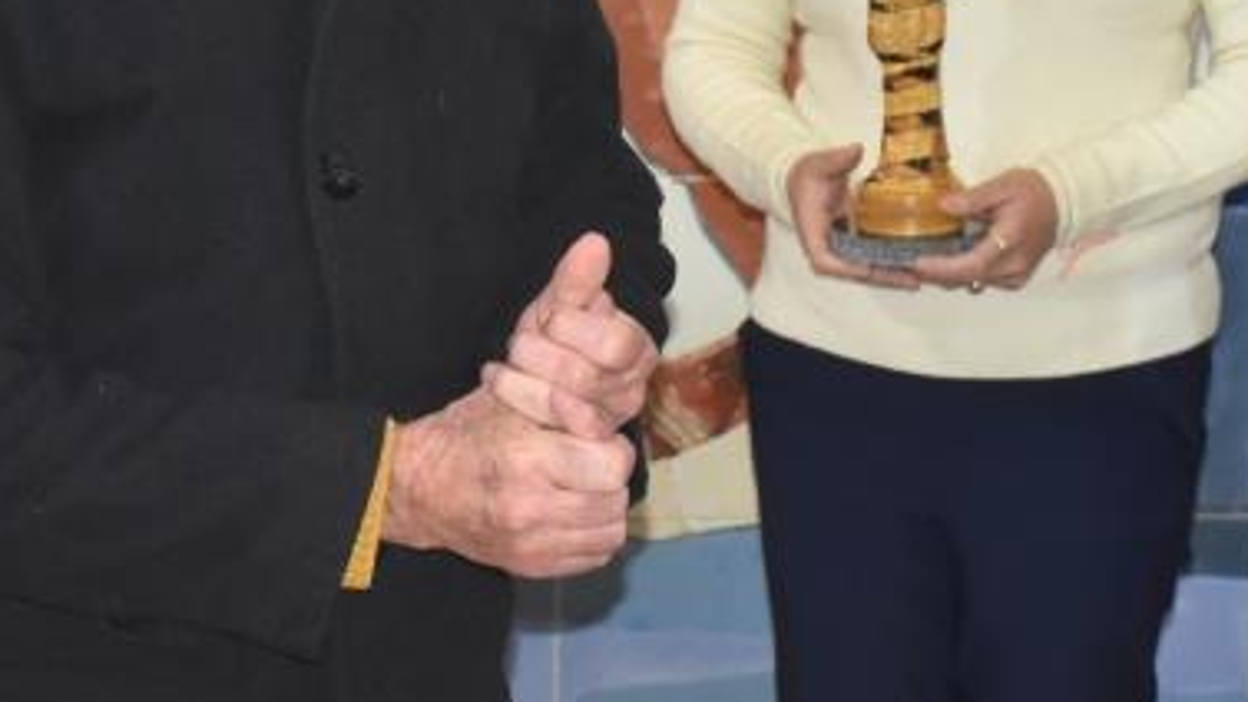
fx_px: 6783
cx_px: 814
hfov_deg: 10.5
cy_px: -184
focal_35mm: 205
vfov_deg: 5.9
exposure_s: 1/100
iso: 1600
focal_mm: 48
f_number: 5.6
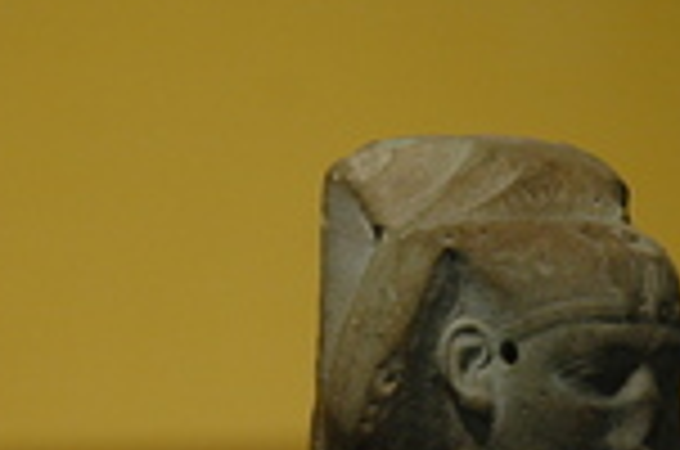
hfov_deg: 6.7
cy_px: 454
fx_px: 5768
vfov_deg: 4.5
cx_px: 491
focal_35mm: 306
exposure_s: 1/60
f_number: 4.5
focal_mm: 70
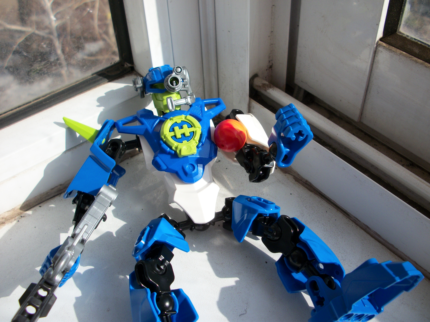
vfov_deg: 40.7
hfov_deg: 52.6
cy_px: 161
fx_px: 435
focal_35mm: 35
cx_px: 215
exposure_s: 1/1000
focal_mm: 6.3
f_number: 3.1
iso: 80
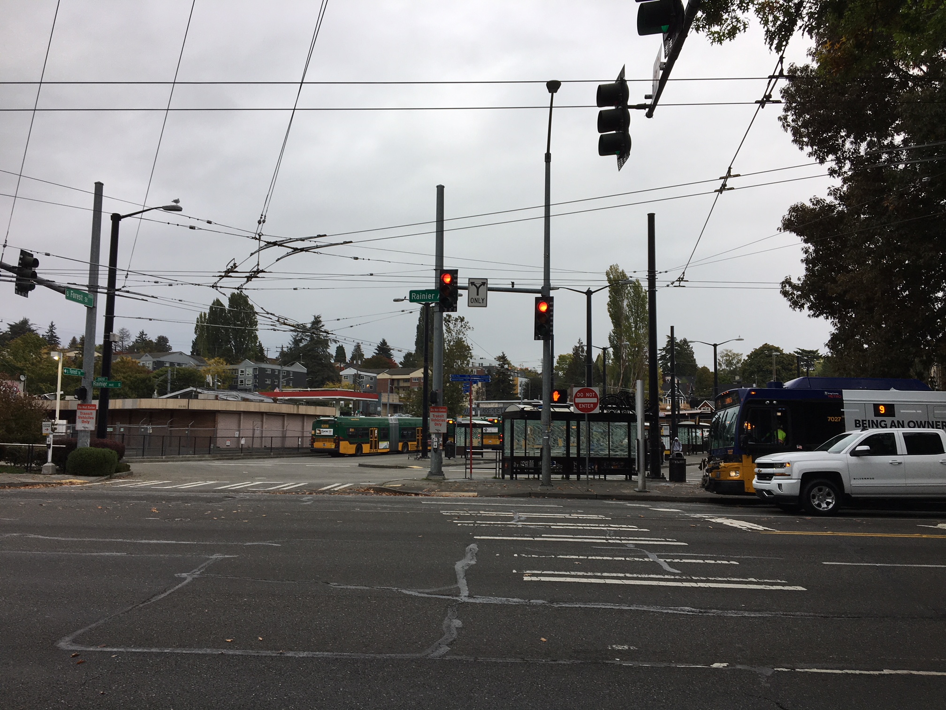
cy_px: 355
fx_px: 793
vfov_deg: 48.2
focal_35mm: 29
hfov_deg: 61.7
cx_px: 473
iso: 25
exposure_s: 1/160
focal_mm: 4.15
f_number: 2.2
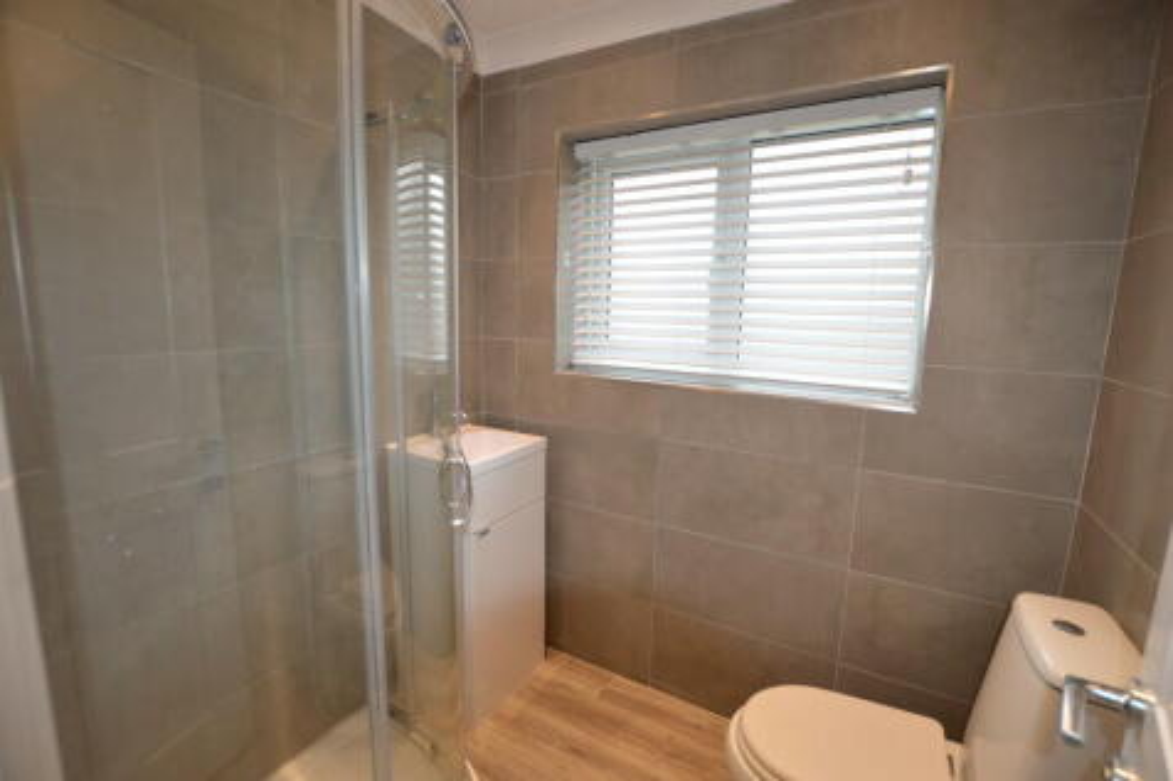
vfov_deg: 77.3
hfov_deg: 100.4
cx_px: 586
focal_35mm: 15
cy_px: 390
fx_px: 489
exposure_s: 1/100
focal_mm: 10
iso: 400
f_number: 4
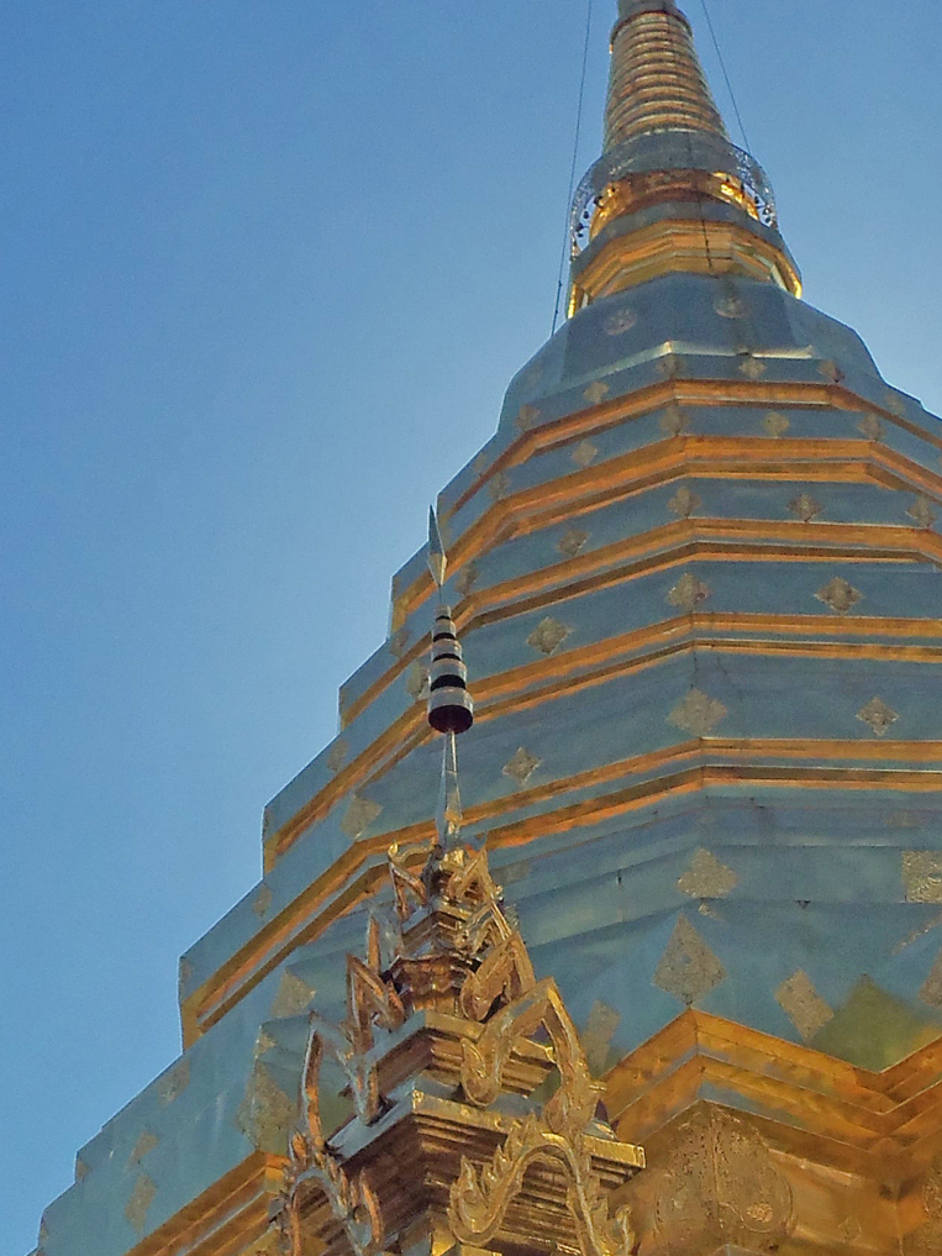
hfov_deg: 20.1
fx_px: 2648
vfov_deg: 26.3
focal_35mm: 73
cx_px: 669
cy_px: 966
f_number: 8.6
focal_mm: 5.2
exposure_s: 1/320
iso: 80
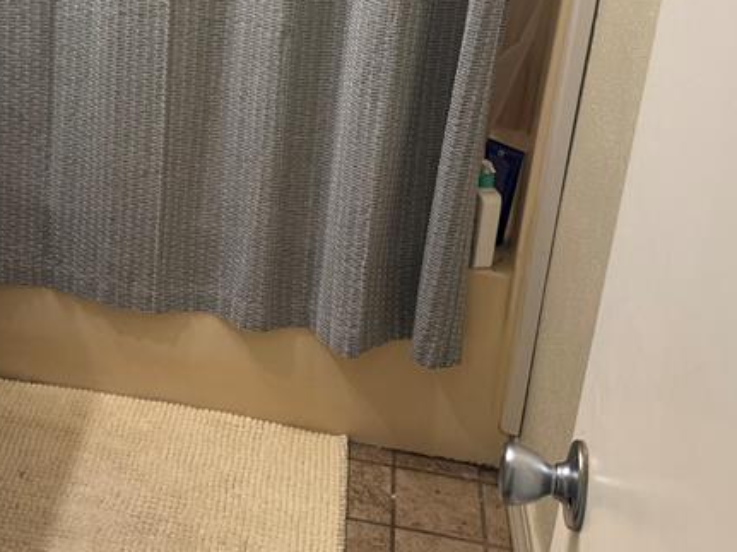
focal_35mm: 57
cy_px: 19
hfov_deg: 32.3
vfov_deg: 24.6
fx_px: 1213
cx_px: 85
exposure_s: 1/60
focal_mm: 6.76
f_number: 1.78
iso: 125
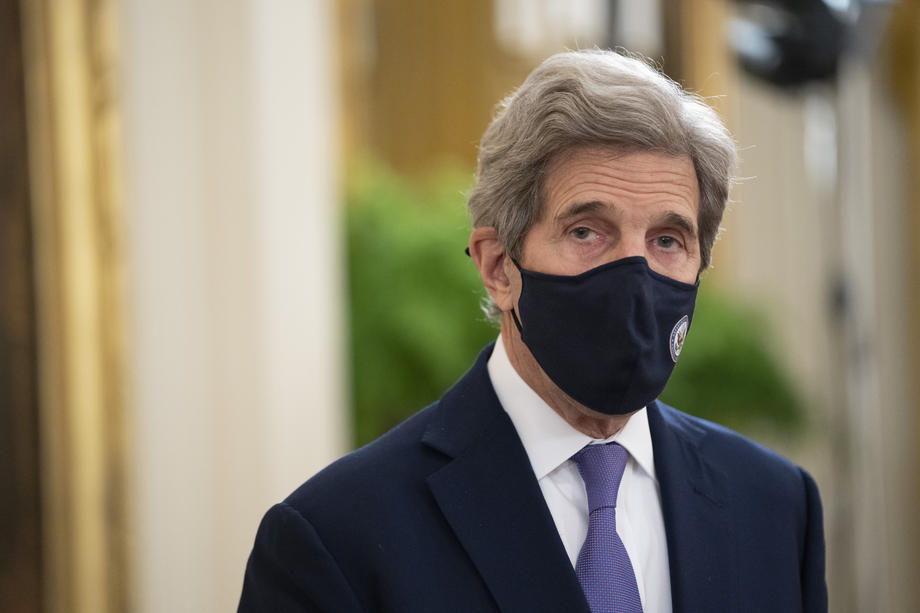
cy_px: 306
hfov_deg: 12.5
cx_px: 460
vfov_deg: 8.4
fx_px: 4190
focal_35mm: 164
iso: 5000
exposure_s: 1/250
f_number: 2.8
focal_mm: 164
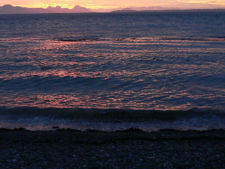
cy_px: 44
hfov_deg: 32.3
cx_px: 45
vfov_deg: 25.0
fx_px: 377
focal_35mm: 58
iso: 200
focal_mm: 6
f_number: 2.8
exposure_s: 1/50
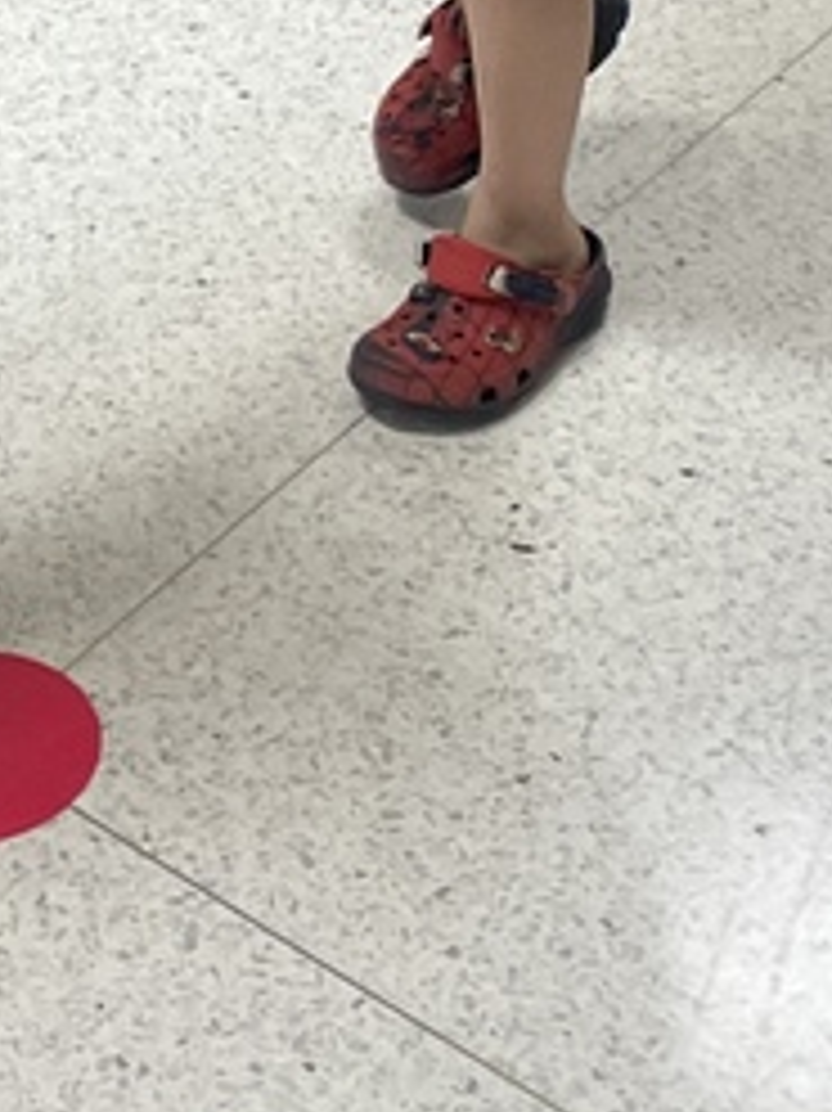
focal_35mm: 108
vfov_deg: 16.3
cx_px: 72
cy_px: -639
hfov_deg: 13.6
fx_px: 3464
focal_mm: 4.2
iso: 125
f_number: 1.6
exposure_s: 1/121
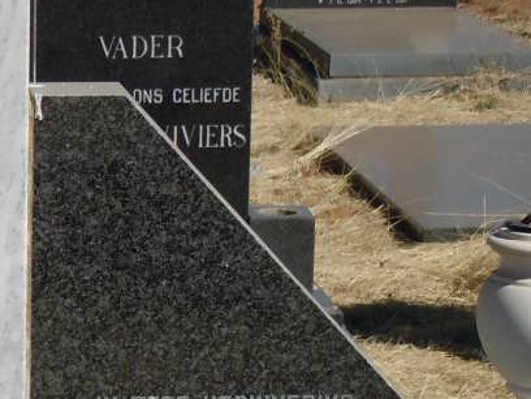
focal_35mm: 200
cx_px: -177
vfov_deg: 7.4
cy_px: 446
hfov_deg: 9.7
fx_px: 3068
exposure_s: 1/500
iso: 200
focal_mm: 12.2
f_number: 8.2
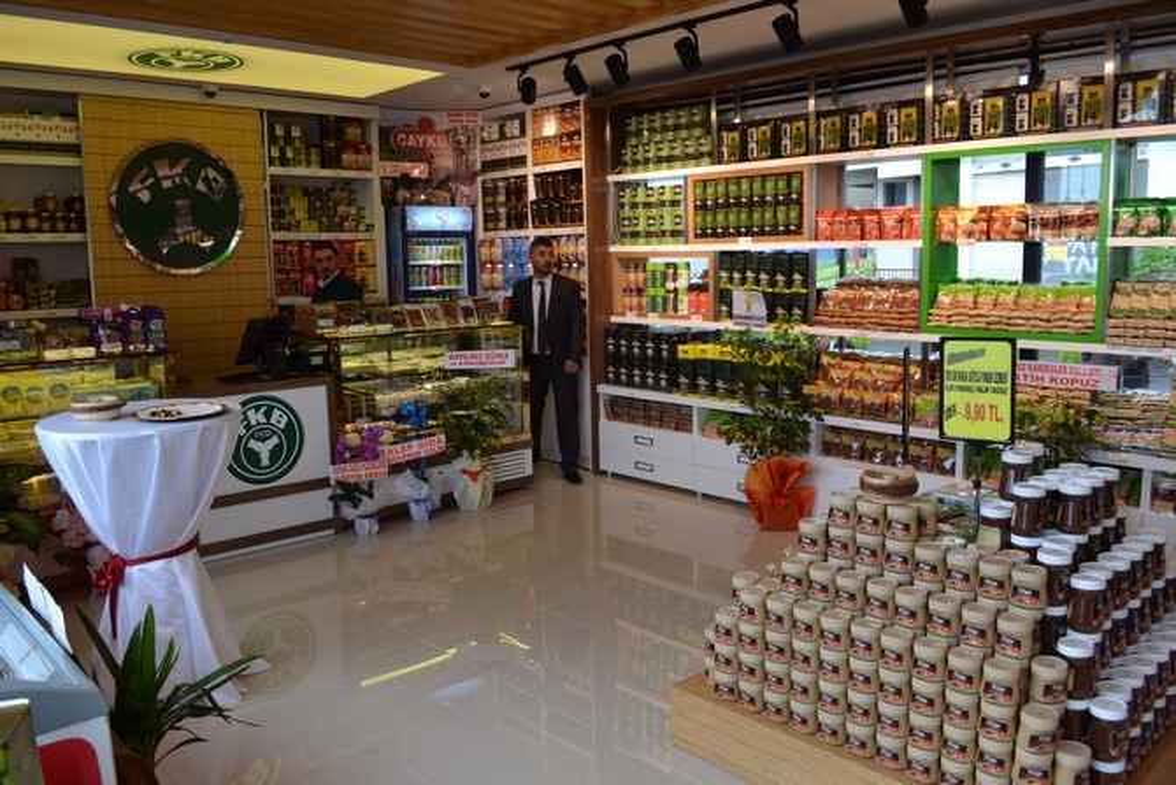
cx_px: 588
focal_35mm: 27
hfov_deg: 67.4
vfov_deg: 48.0
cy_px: 392
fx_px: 882
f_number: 5.6
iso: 400
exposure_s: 1/125
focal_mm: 18
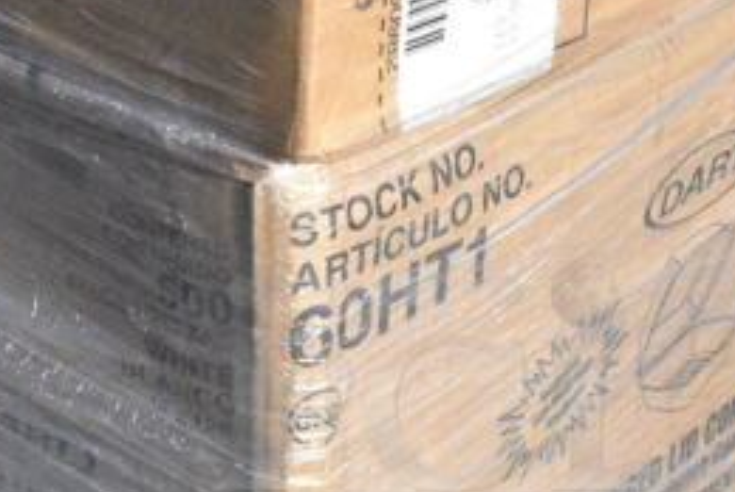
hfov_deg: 16.6
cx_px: 418
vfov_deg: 11.1
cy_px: 407
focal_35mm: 123
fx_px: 2518
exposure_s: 1/2500
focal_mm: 35
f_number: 20
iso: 6400
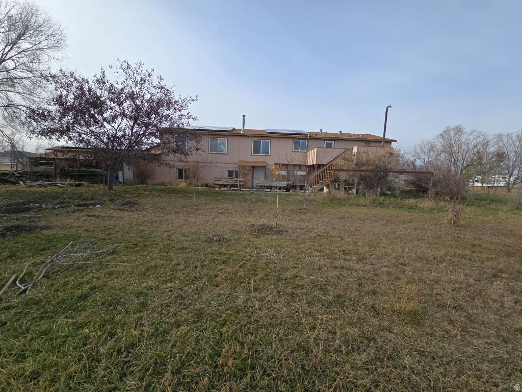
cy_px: 196
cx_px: 261
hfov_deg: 106.2
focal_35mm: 13
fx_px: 196
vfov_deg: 89.9
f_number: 2.2
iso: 50
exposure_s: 1/1742
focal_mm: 2.2
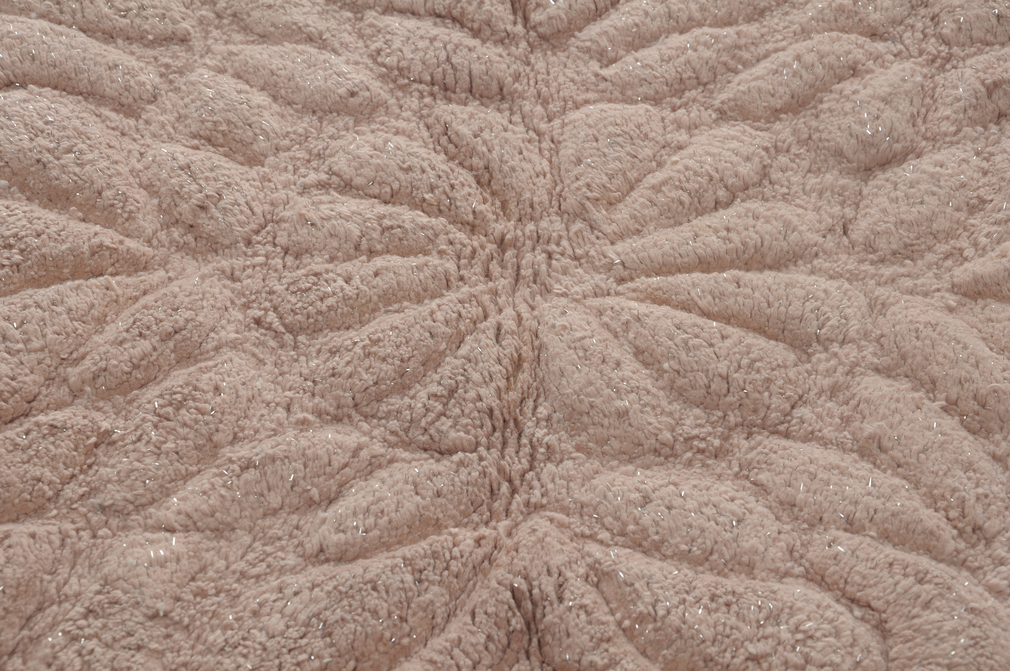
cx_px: 505
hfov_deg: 20.6
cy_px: 336
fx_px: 2774
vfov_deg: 13.8
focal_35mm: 99
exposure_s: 1/125
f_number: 14
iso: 200
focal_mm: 66
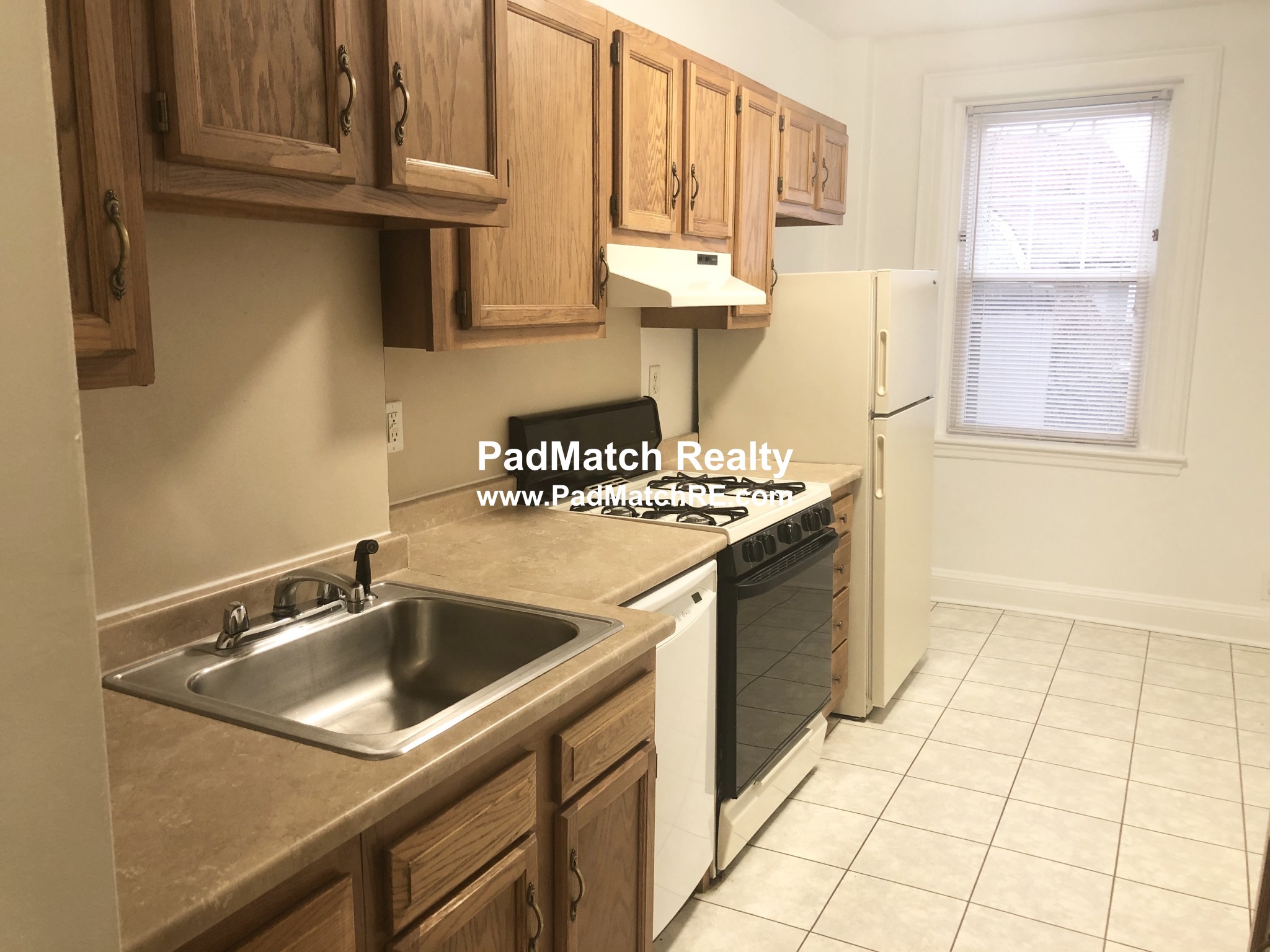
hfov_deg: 63.4
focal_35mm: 28
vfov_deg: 49.7
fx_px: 1027
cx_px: 635
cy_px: 476
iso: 40
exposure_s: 1/15
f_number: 1.8
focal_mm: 3.99
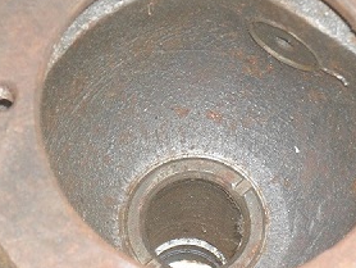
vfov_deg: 10.0
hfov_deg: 13.3
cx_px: 232
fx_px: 1523
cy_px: 96
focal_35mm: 148
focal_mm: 17.1
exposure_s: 1/60
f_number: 4.8
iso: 200
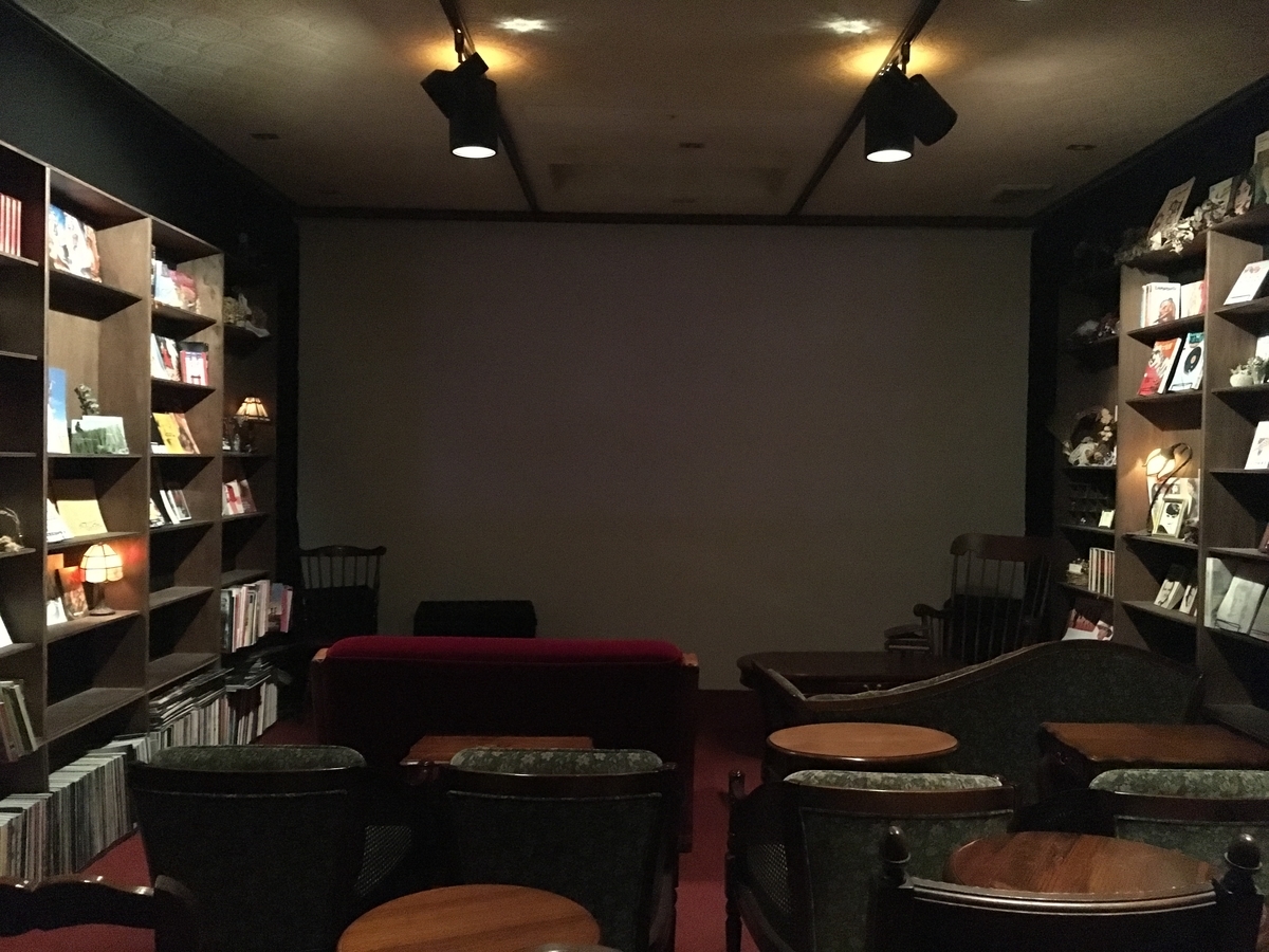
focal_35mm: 29
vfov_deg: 48.2
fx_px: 1063
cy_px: 476
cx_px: 634
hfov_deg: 61.7
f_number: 2.2
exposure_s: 1/15
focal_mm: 4.15
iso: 2000
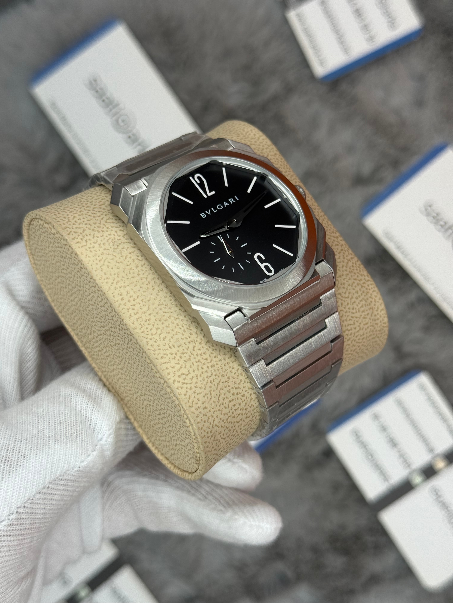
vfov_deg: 39.7
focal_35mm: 48
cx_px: 226
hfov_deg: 30.3
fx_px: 838
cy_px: 302
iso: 80
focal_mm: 6.76
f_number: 1.78
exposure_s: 1/928
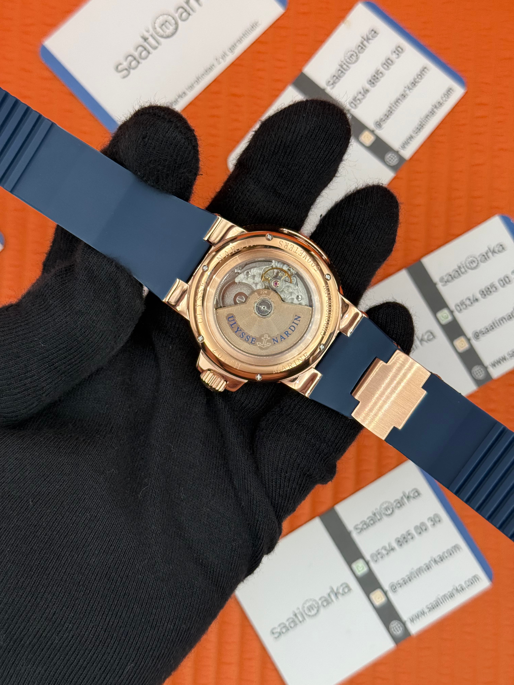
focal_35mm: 48
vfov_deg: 39.7
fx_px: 950
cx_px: 257
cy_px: 342
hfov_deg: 30.3
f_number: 1.78
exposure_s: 1/574
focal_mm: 6.76
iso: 80
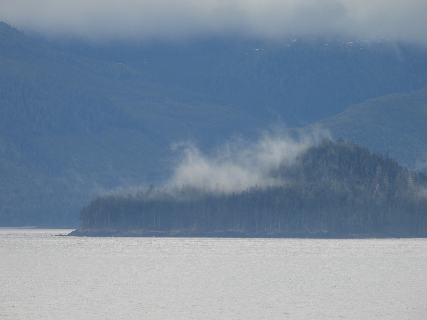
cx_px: 214
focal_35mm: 500
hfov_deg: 4.0
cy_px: 160
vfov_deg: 3.0
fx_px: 6168
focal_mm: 89.2
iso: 100
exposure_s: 1/400
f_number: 5
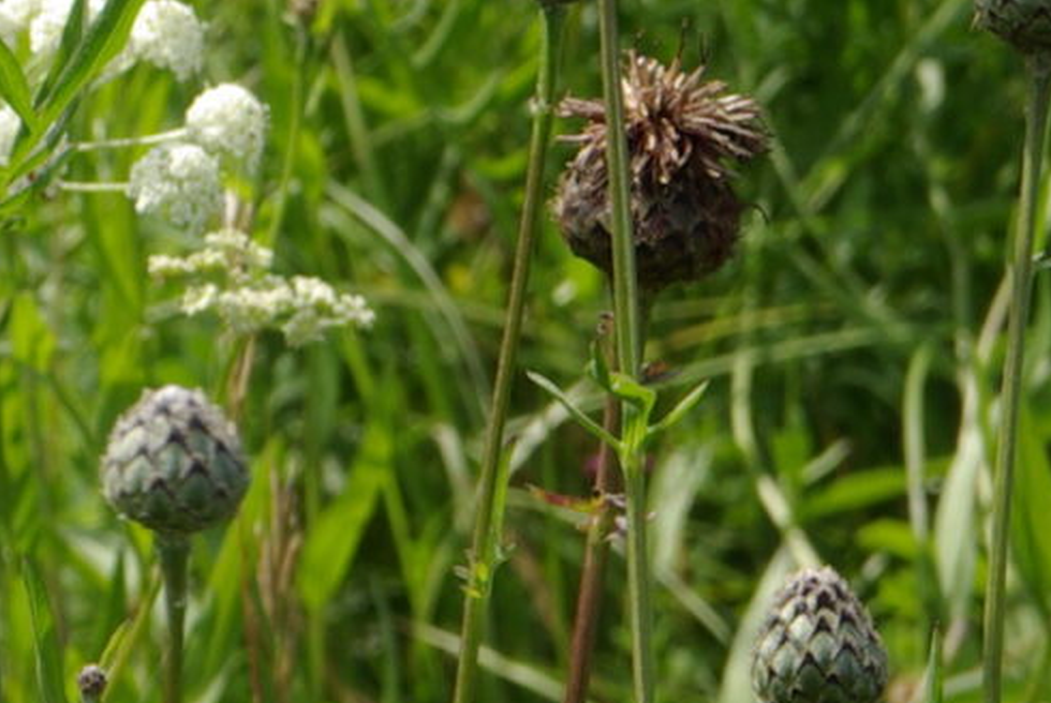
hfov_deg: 5.1
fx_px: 11458
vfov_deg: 3.5
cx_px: -1549
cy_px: -1046
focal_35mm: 392
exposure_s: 1/100
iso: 100
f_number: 9
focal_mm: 50
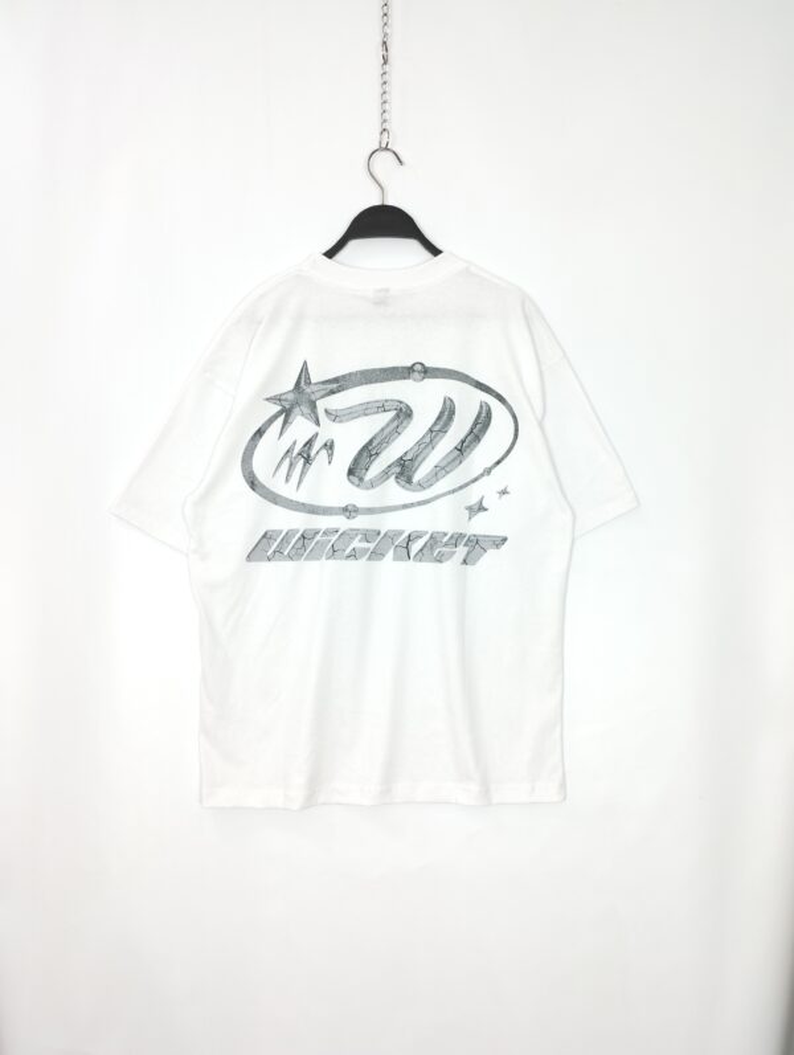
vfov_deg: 63.4
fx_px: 854
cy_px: 528
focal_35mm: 28
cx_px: 397
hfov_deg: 49.9
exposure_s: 1/15
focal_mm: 4.27
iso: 100
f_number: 1.8
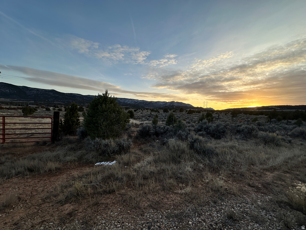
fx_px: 124
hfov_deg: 102.1
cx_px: 153
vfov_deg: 85.7
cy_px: 115
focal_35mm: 14
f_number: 2.2
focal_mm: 2.22
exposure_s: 1/321
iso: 40
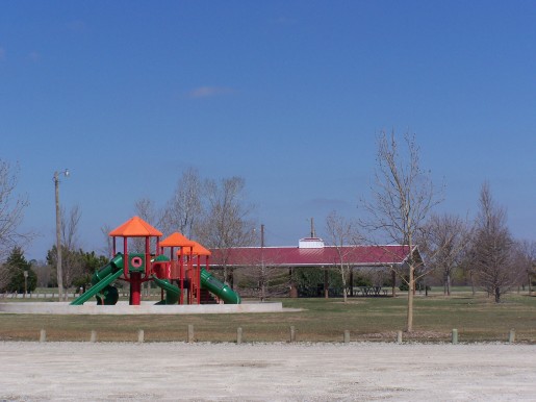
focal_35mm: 82
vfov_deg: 18.0
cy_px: 201
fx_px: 1269
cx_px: 268
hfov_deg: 23.8
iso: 80
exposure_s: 1/750
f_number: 6.3
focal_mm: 13.7
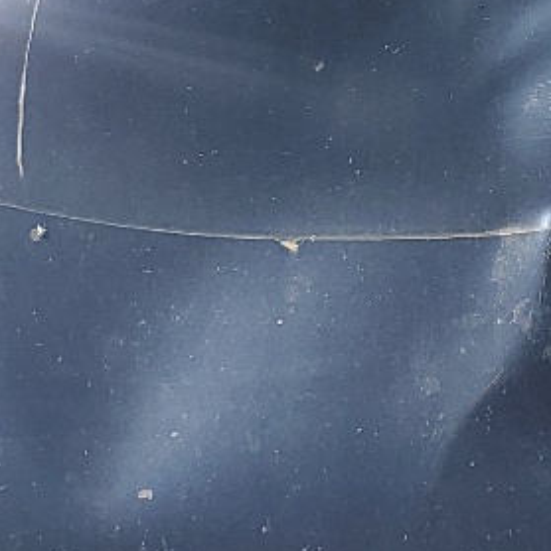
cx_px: 711
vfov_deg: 12.7
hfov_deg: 12.8
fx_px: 2377
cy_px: -197
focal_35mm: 132
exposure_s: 1/1667
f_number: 1.5
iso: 50
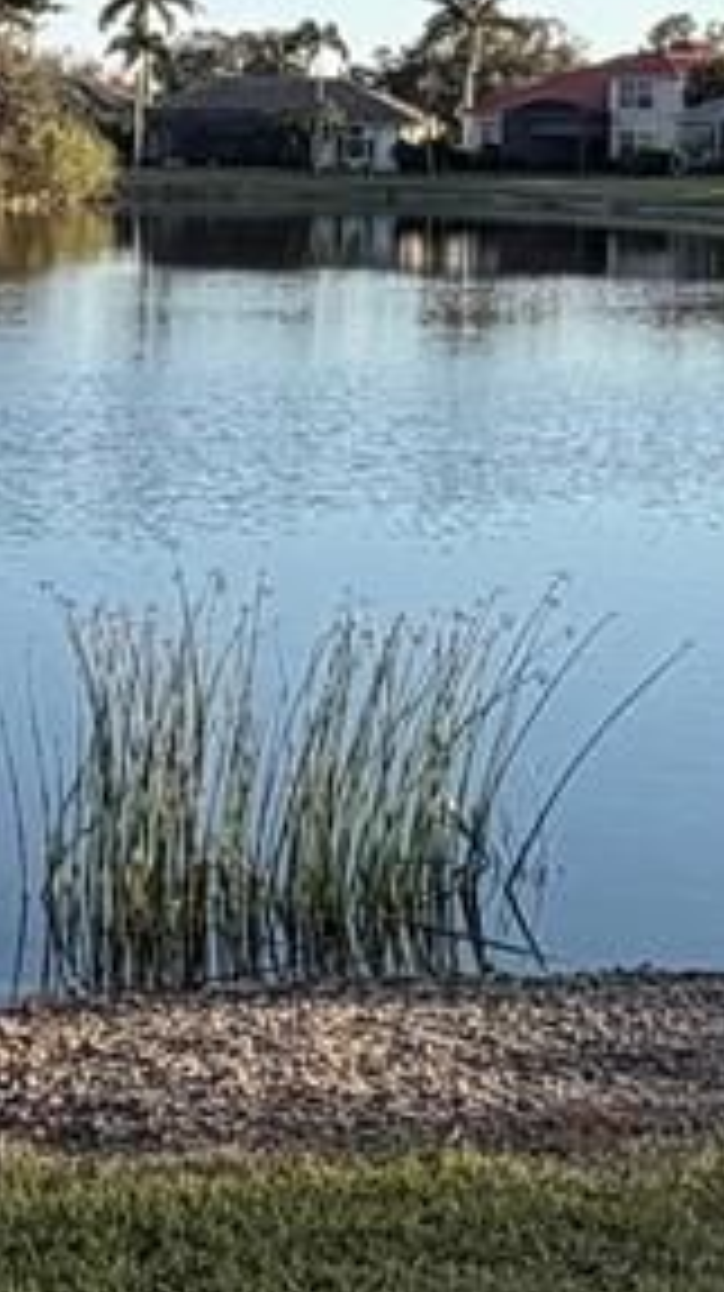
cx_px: 63
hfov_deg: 14.1
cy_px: 396
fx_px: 2907
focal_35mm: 85
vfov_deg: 24.9
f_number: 2.2
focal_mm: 2.22
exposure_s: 1/770
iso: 40
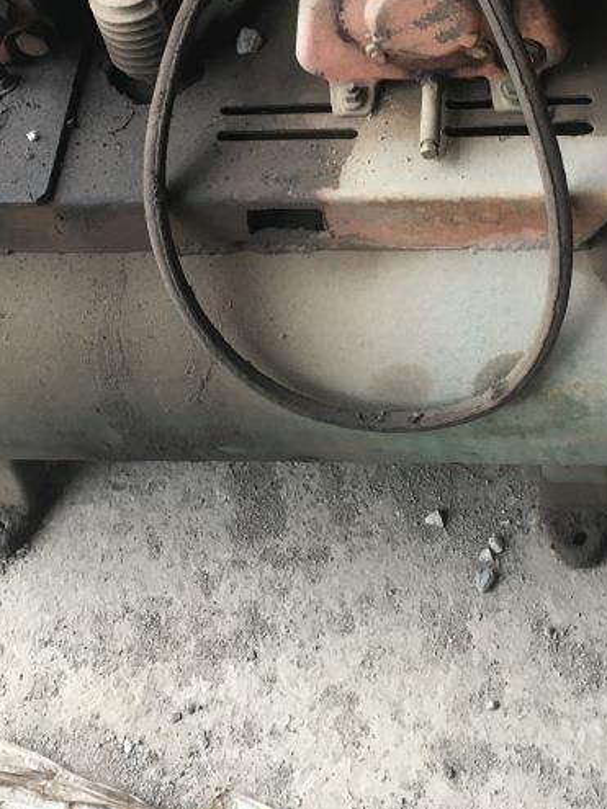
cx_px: 314
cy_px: 193
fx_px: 1403
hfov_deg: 24.4
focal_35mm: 60
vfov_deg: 31.6
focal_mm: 4.15
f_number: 2.2
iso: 64
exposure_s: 1/30
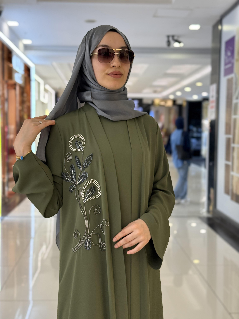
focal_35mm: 48
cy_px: 160
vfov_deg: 39.7
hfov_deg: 30.3
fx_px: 442
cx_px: 120
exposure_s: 1/100
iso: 80
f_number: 1.78
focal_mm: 6.76
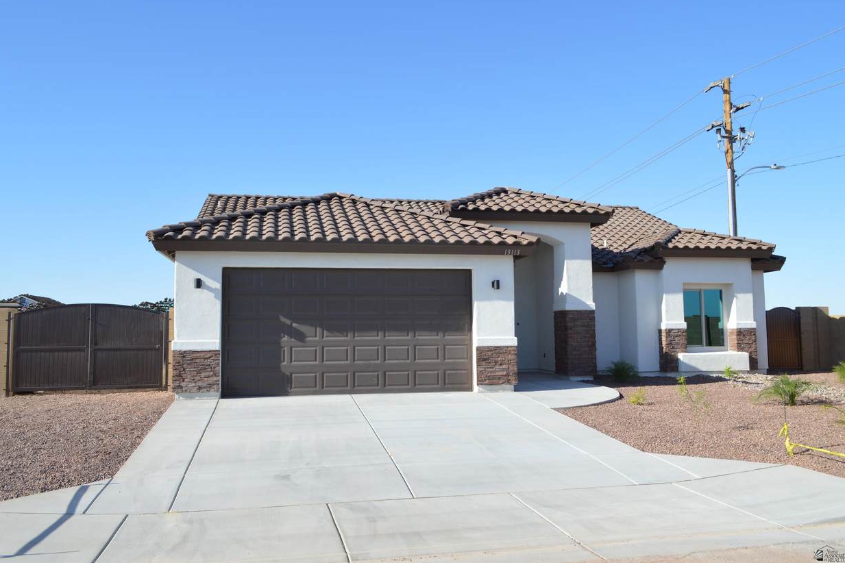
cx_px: 418
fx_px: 657
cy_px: 272
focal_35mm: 28
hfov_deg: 65.5
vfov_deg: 46.4
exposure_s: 1/250
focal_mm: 18
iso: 100
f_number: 8
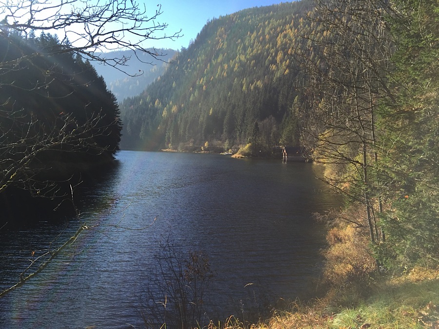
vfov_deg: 48.2
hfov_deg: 61.7
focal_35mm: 29
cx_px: 220
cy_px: 164
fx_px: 368
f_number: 2.2
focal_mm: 4.15
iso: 32
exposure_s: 1/775
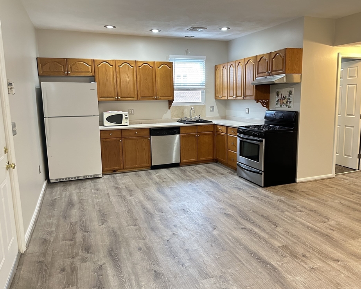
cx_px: 192
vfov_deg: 54.9
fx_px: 278
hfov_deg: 66.0
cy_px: 140
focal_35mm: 26
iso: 500
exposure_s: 1/60
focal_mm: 6.86
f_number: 1.78
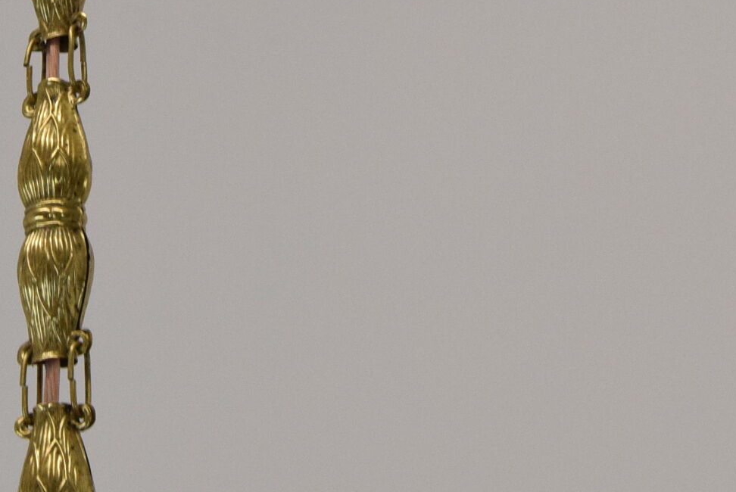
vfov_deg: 11.3
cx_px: 91
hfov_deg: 16.8
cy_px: -41
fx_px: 2455
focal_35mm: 120
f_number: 9
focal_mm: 26
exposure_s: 1/320
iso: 1600
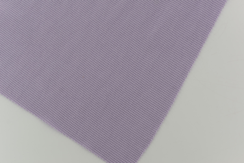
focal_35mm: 50
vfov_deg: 27.0
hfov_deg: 39.6
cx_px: 122
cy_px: 82
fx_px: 339
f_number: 3.5
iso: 100
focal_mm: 50
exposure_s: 1/250
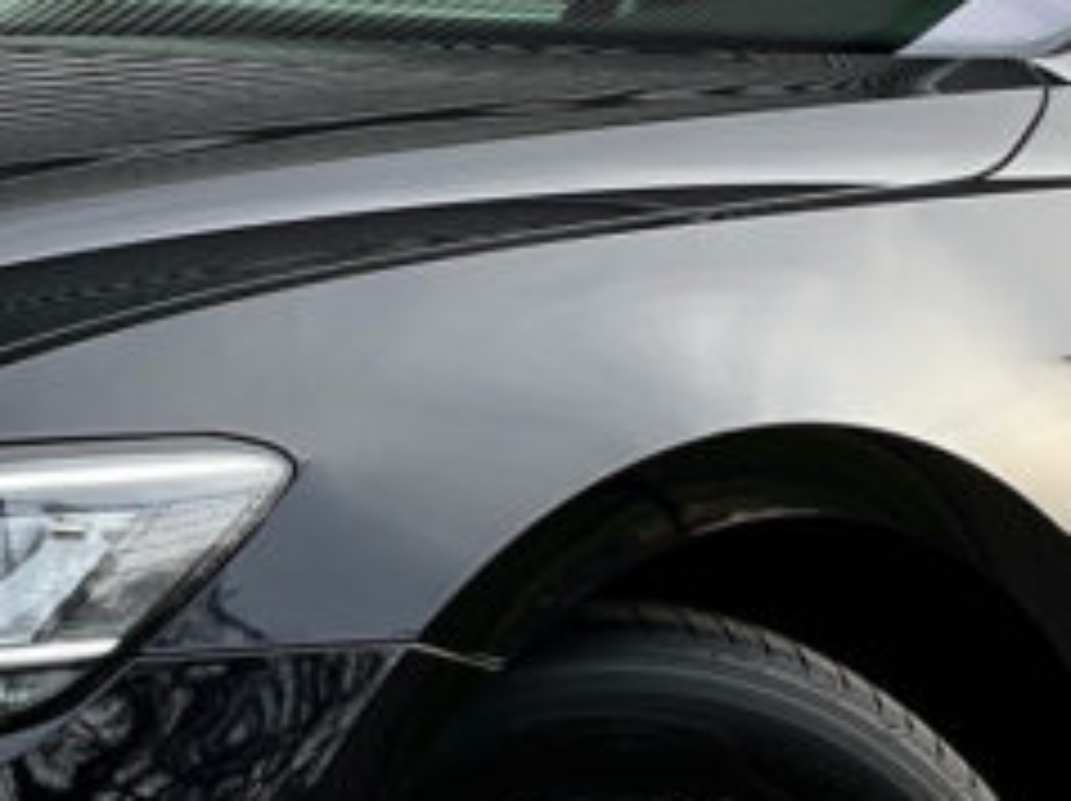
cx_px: 459
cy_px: 356
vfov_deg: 11.8
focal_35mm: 125
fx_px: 3864
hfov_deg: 15.8
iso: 16
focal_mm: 3
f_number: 1.8
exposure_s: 1/100
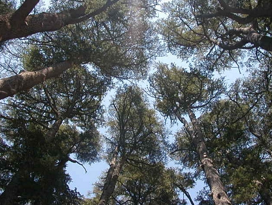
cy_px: 101
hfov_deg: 48.9
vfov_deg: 37.8
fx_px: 299
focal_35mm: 38
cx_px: 139
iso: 100
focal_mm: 5.6
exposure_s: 1/192
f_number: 4.5
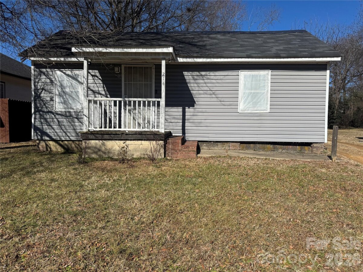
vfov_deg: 56.8
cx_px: 182
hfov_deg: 71.6
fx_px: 252
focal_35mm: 24
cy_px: 136
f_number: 1.78
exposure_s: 1/6410
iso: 80
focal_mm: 6.76
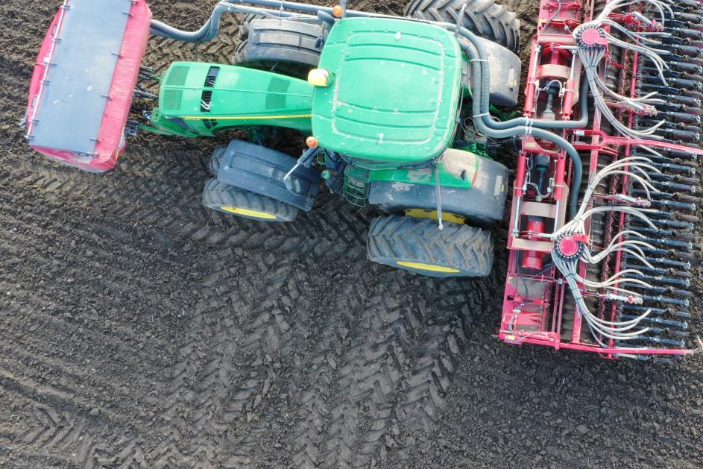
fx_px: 742
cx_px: 453
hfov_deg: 50.0
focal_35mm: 38
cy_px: 152
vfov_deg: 34.7
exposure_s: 1/30
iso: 400
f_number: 11
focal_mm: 10.26
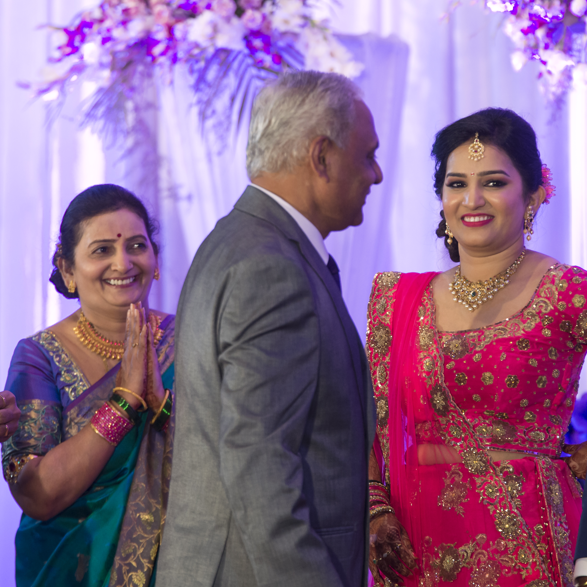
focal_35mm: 338
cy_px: 276
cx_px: 338
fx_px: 6485
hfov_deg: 5.2
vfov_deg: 5.2
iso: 1000
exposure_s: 1/200
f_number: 4
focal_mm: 200
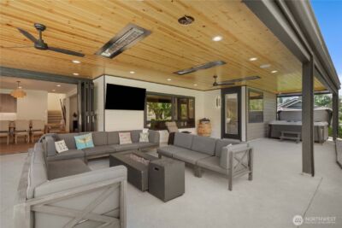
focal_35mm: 16
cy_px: 114
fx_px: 152
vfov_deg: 73.8
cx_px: 171
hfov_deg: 96.7
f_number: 7.1
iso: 100
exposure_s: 1/100
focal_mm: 16
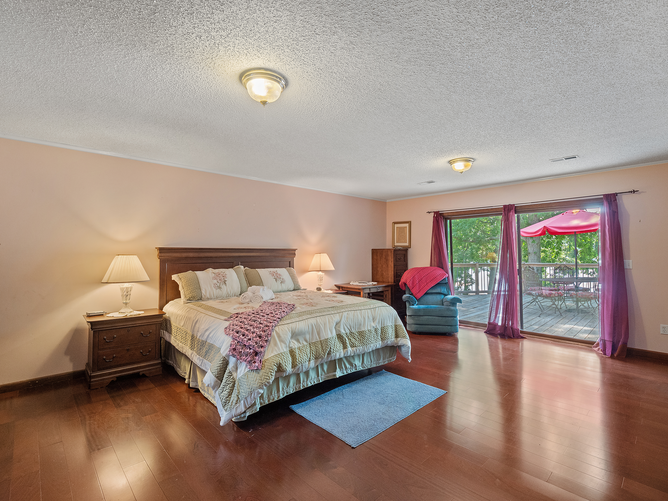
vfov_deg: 78.1
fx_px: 309
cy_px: 250
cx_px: 334
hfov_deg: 94.5
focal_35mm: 16
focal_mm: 8
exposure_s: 1/10
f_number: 5.6
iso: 400
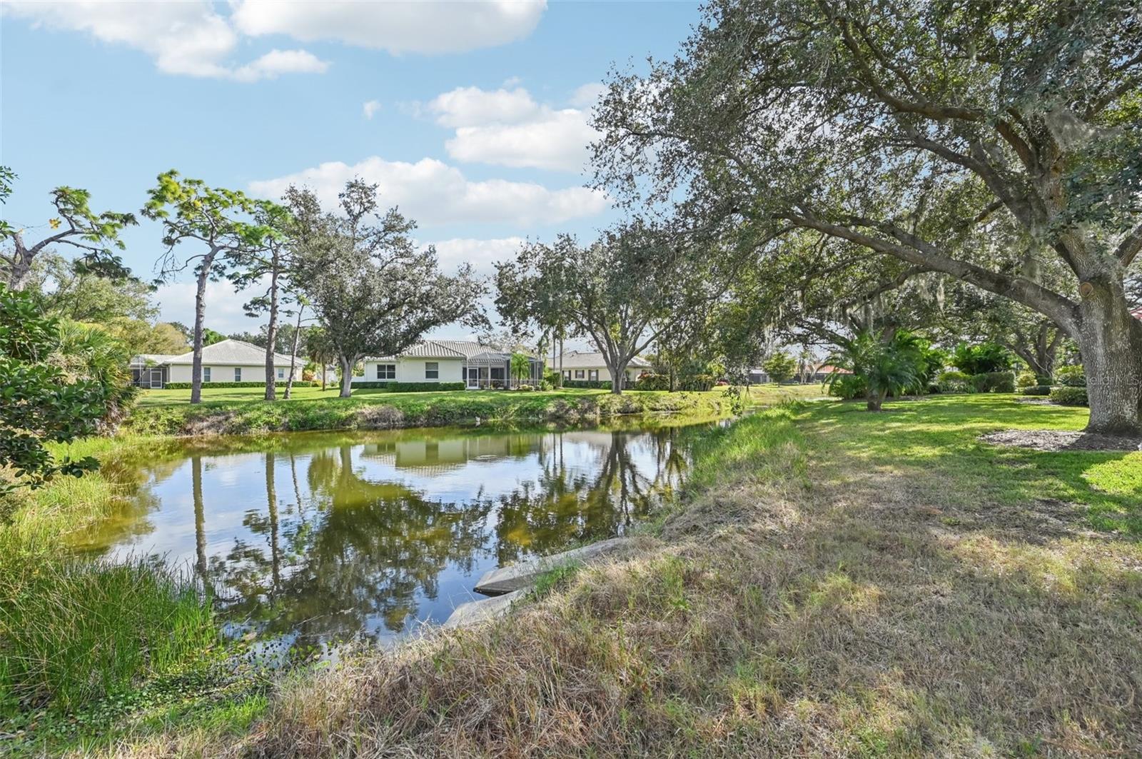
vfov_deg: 81.1
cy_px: 380
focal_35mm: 14
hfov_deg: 104.3
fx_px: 444
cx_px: 571
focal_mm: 14
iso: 400
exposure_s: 1/800
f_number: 7.1
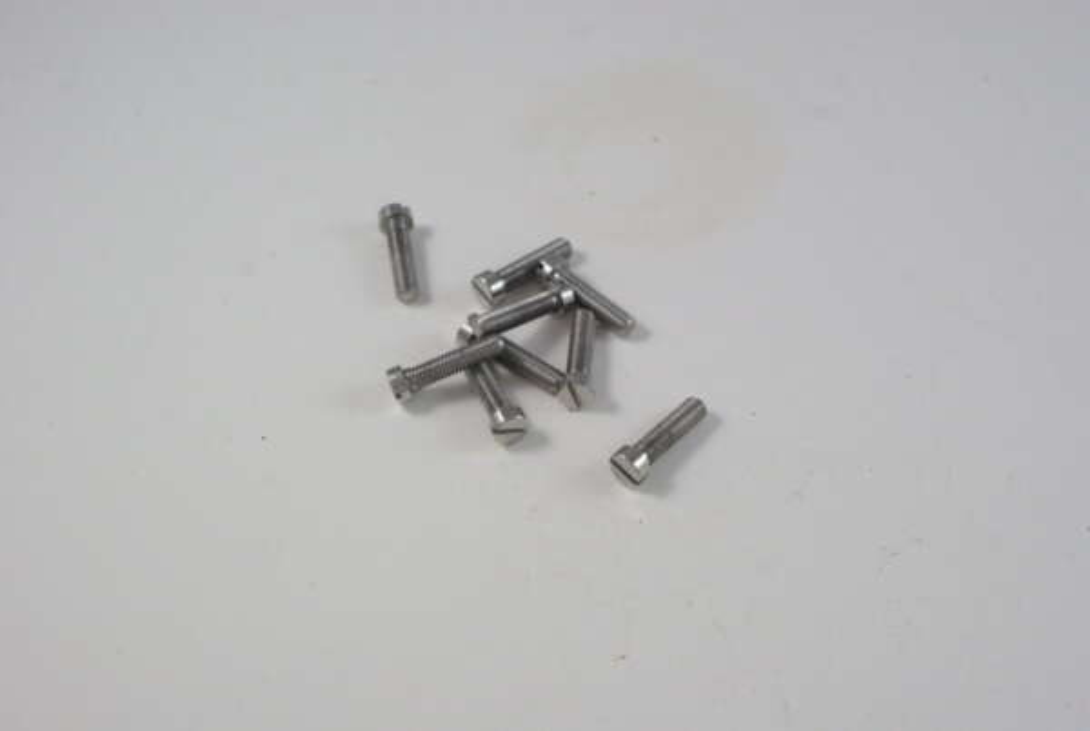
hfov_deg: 33.4
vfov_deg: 22.7
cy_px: 366
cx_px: 545
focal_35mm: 60
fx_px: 1819
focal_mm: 40
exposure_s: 1/350
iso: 1600
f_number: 8
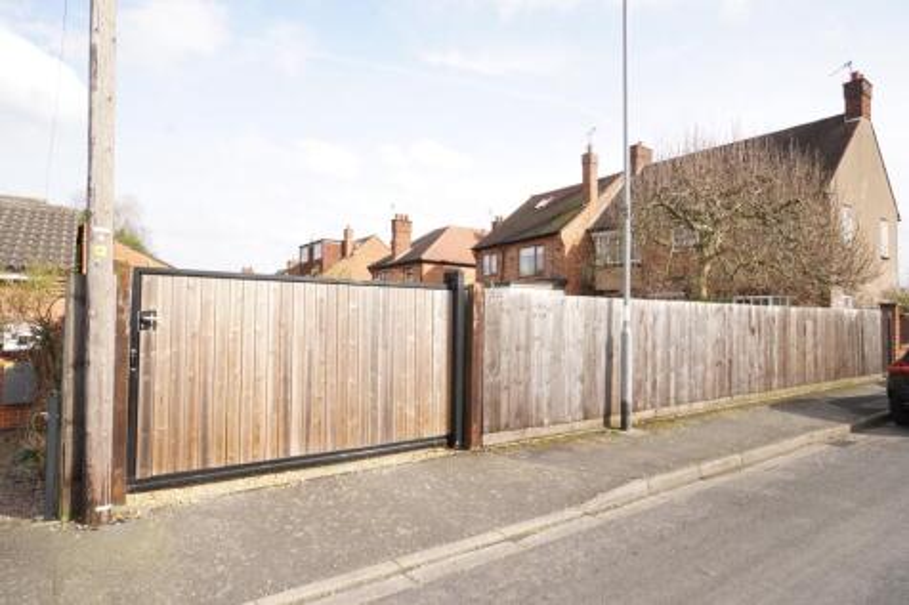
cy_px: 302
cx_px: 454
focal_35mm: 21
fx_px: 530
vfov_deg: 59.5
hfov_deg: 81.2
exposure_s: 1/160
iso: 400
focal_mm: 14
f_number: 11
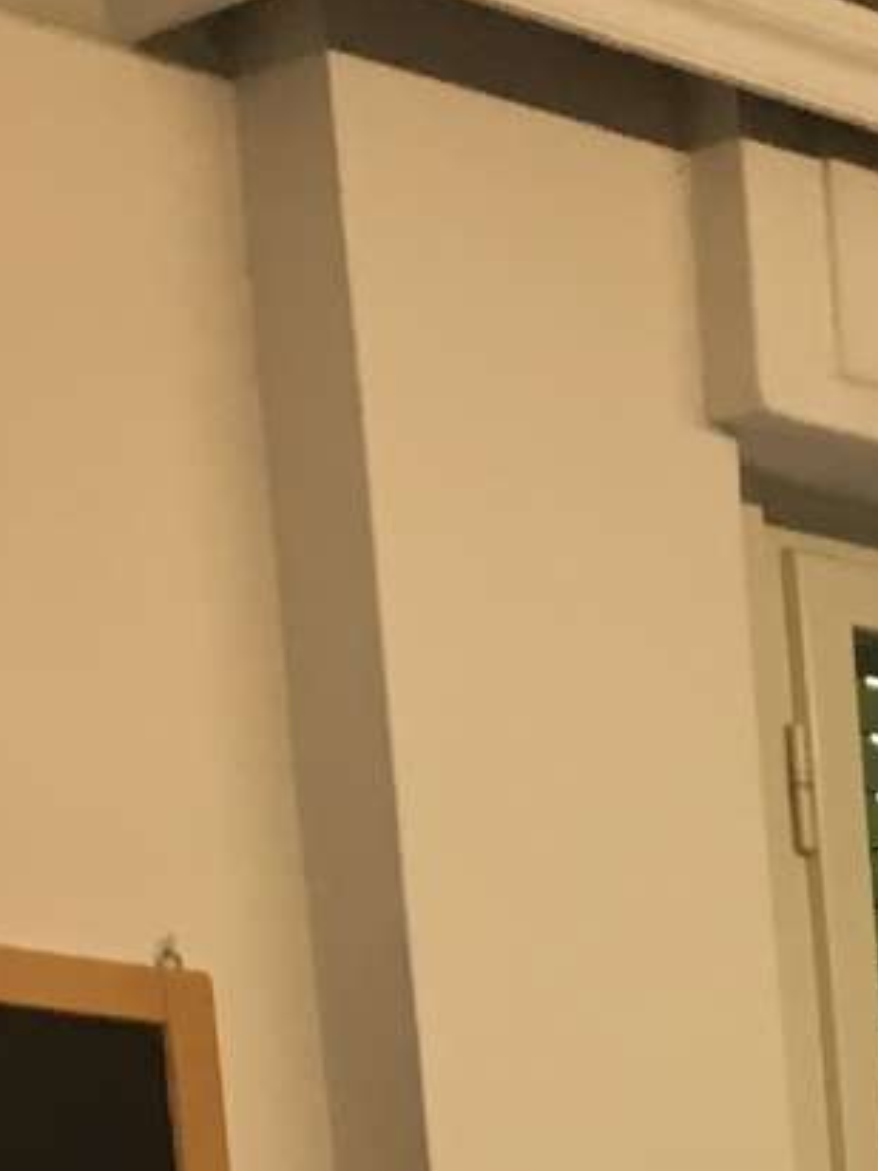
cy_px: 2672
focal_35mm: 144
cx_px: 2168
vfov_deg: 11.6
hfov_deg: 9.2
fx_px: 4870
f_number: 2.2
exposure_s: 1/33
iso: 64
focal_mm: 4.15
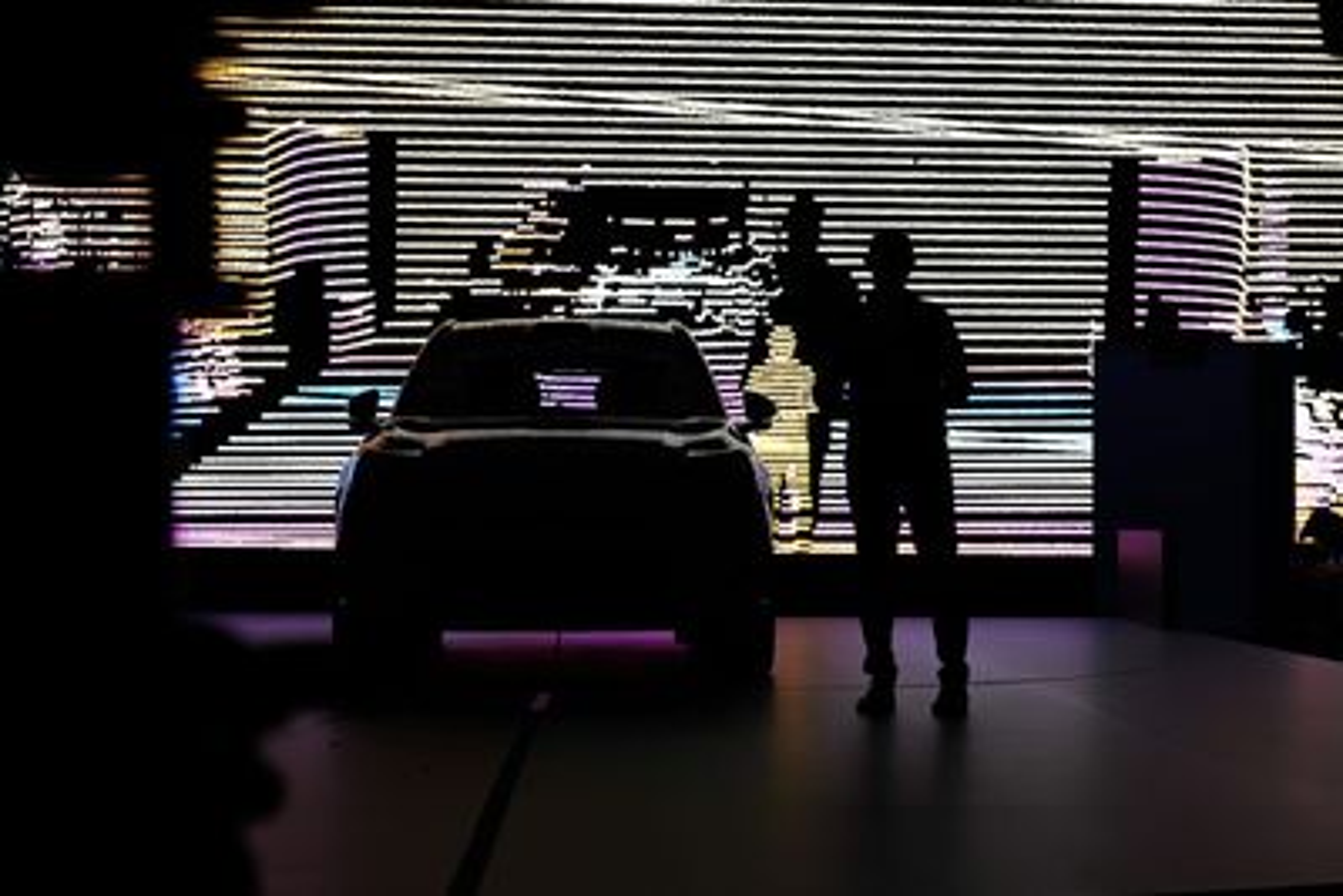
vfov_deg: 19.5
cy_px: 448
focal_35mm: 70
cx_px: 672
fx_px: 2612
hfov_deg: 28.8
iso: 800
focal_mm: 70
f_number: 4
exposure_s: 1/125
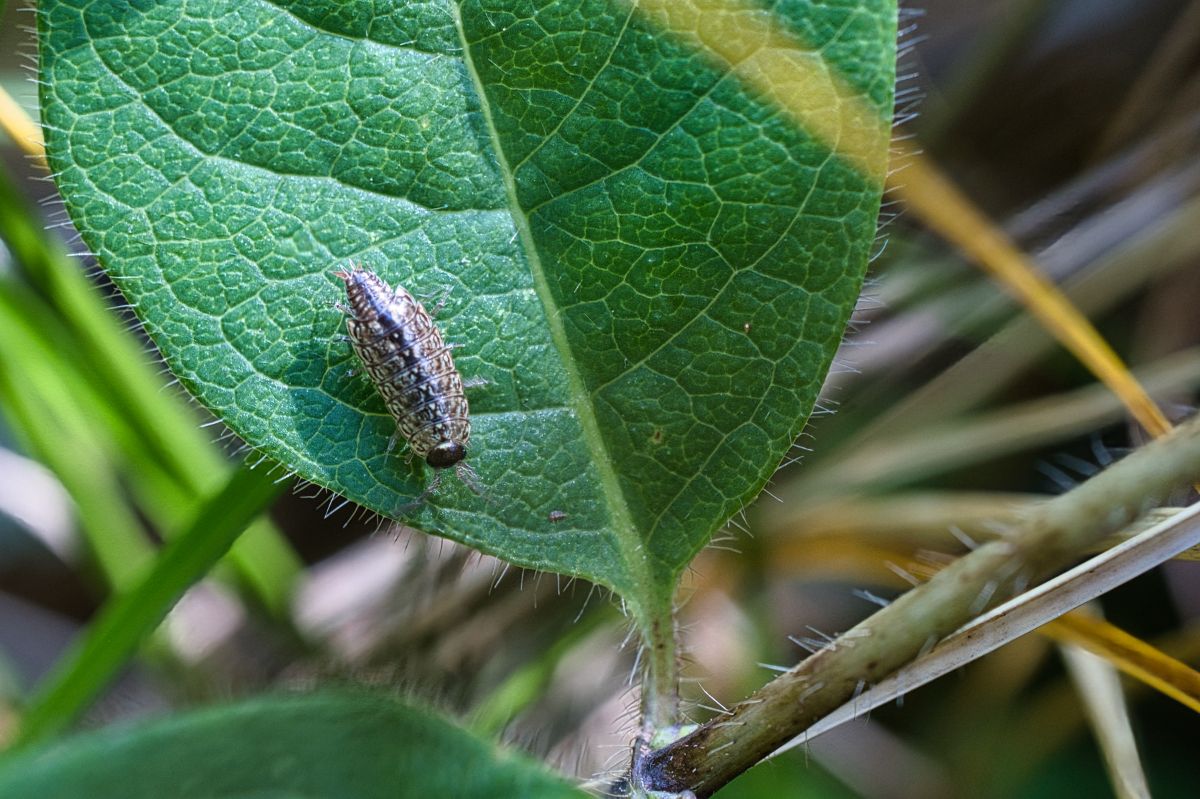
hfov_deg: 39.6
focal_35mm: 50
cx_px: 600
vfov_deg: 27.0
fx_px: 1666
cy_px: 400
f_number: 6.3
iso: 400
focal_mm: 50
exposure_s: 1/20
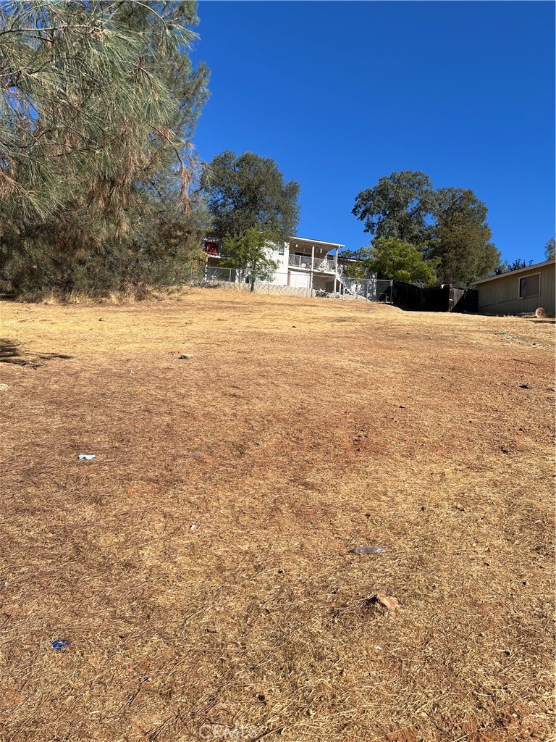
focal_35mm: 26
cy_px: 371
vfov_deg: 67.3
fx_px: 557
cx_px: 278
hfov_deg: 53.1
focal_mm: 5.7
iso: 50
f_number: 1.5
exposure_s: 1/4444
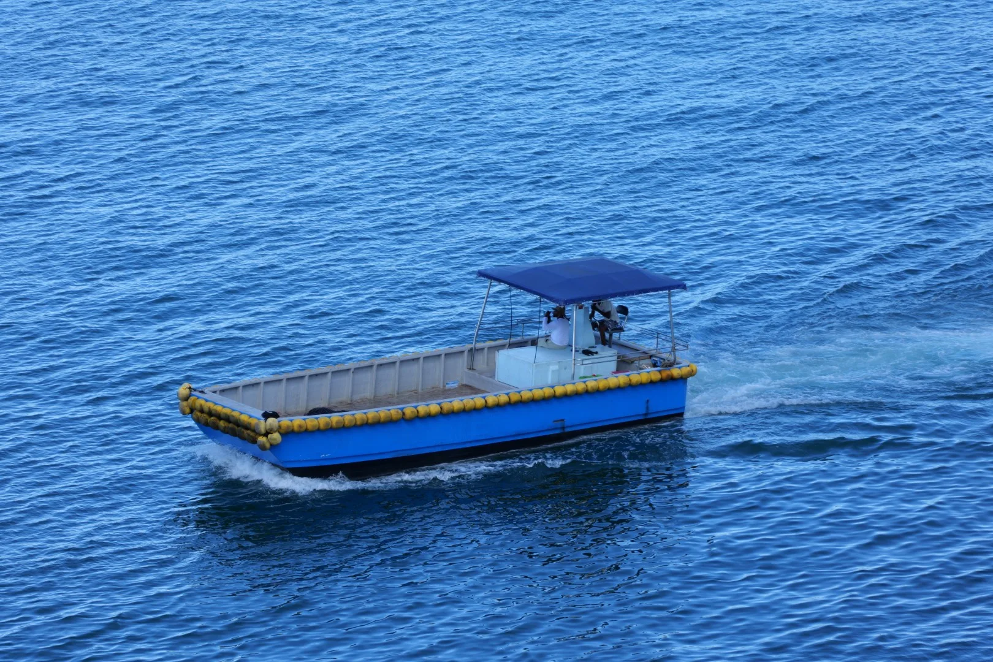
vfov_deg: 6.9
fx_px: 5516
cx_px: 496
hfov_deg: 10.3
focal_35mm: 200
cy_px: 331
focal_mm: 200
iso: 200
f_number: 7.1
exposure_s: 1/250
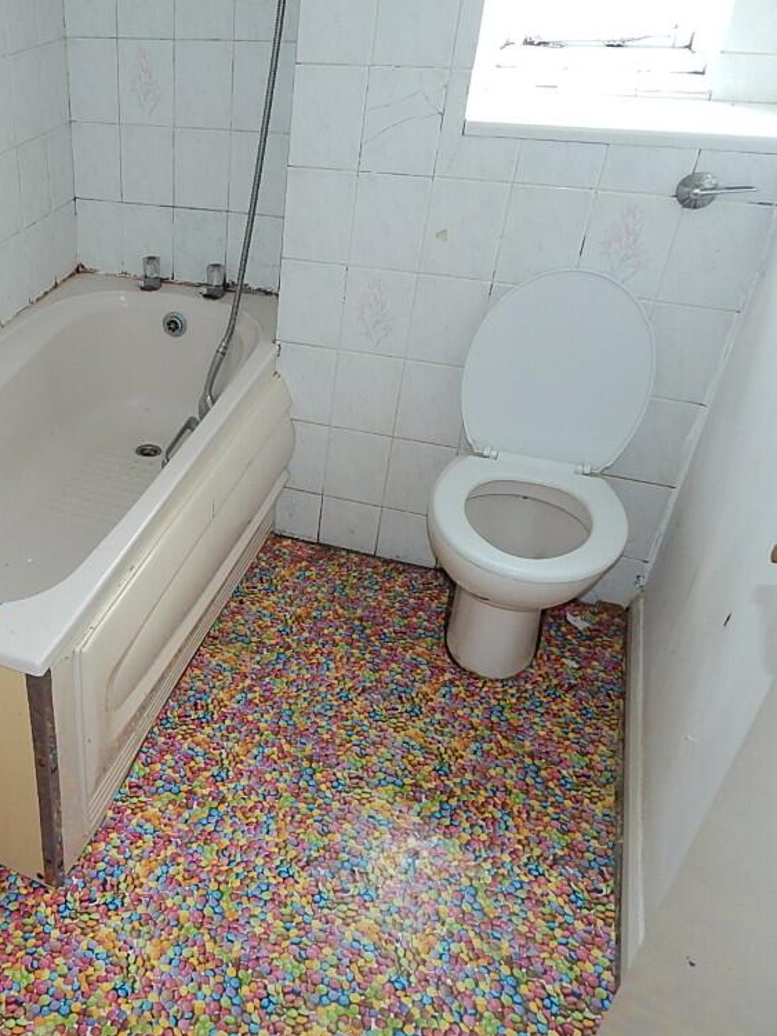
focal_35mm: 30
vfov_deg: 60.0
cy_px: 513
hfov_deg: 43.5
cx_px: 105
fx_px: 898
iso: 125
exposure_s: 1/30
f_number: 3
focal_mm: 4
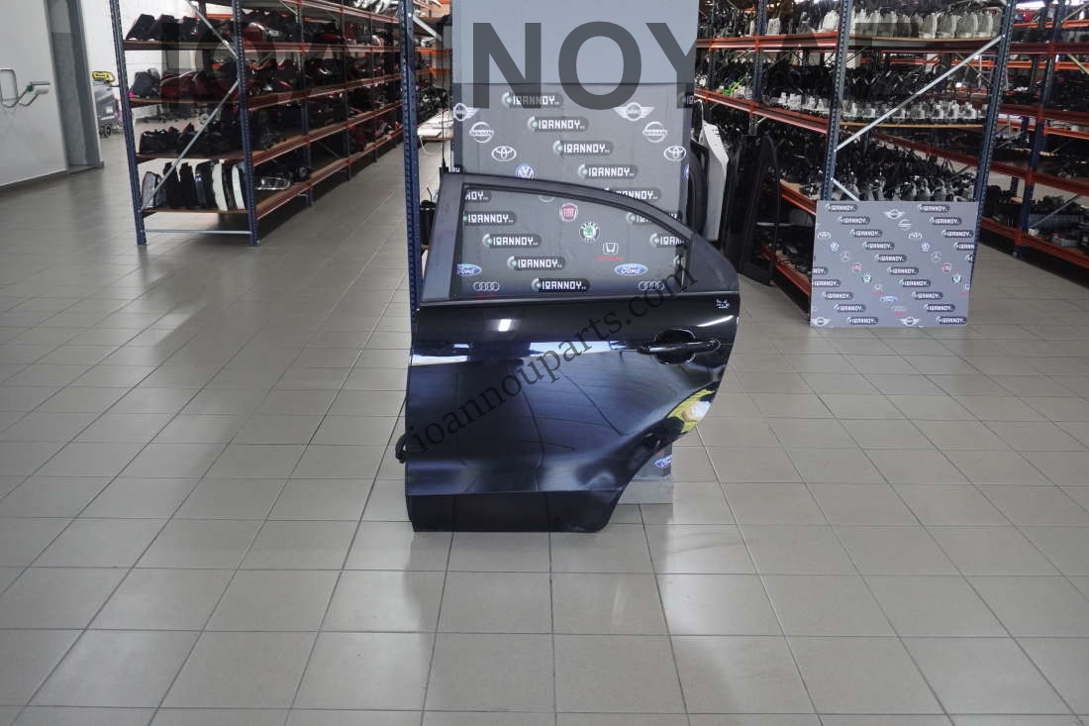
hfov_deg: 59.5
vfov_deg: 41.7
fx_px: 953
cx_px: 544
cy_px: 363
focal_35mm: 32
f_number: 4
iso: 2000
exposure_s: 1/160
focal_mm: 21
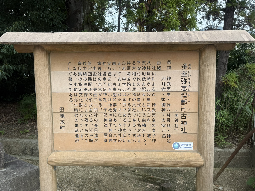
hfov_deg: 71.6
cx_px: 128
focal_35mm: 24
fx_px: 177
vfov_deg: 56.8
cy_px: 96
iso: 80
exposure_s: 1/722
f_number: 1.78
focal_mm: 6.76
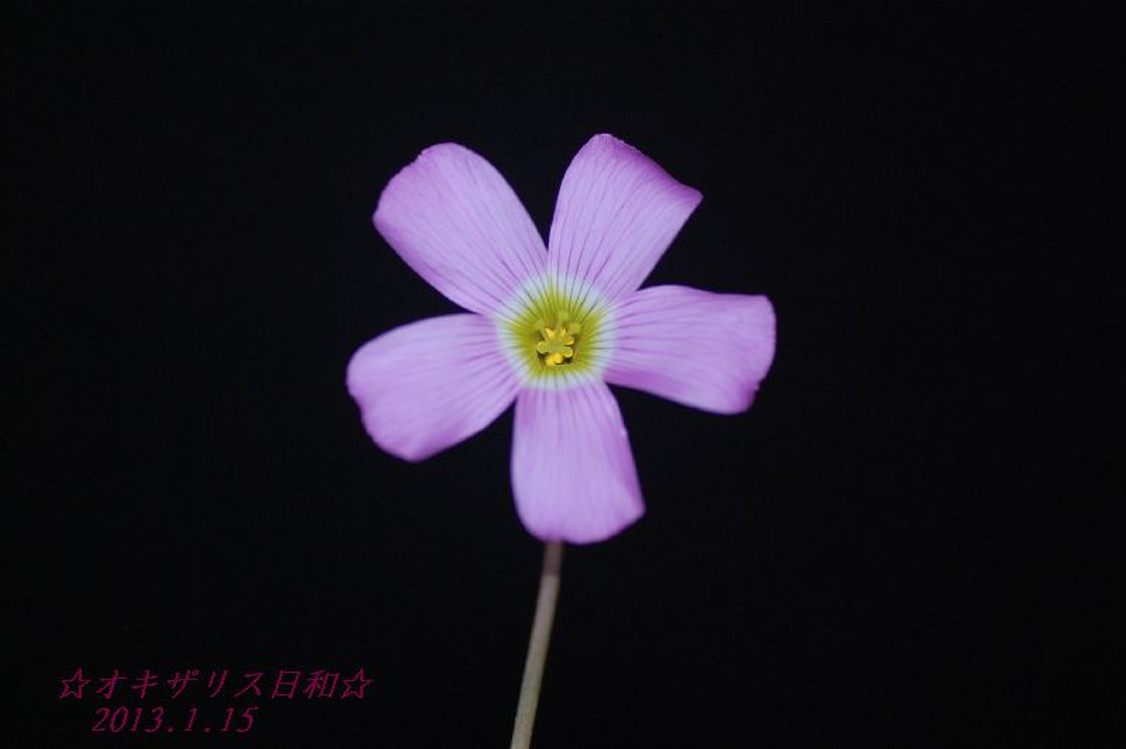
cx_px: 563
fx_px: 4219
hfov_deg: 15.2
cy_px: 374
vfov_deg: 10.1
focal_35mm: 135
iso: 400
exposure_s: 1/60
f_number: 3.5
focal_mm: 90
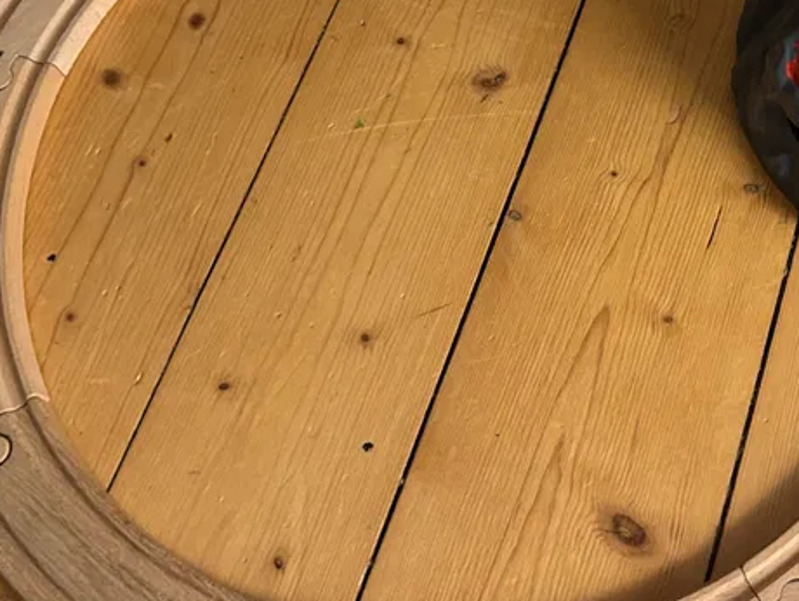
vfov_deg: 30.7
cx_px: 592
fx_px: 1086
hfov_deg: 39.4
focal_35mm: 47
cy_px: 211
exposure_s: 1/50
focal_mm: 5.7
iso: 320
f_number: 1.5
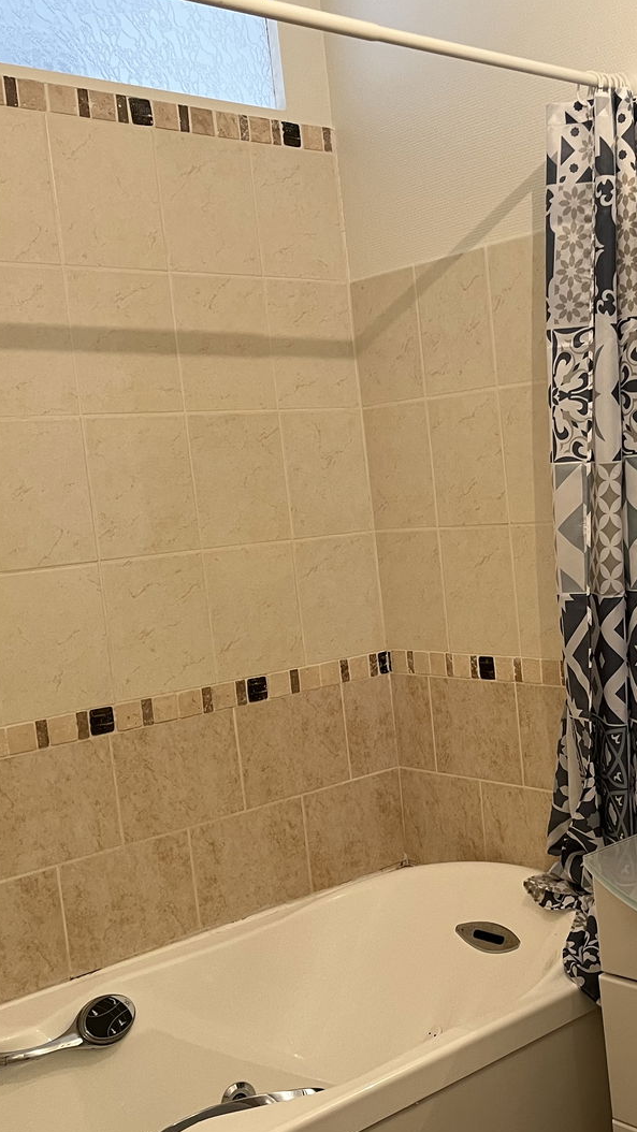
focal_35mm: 43
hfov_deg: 27.1
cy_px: 623
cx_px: 518
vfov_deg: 47.3
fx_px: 1291
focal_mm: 5.1
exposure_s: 1/50
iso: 100
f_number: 1.6
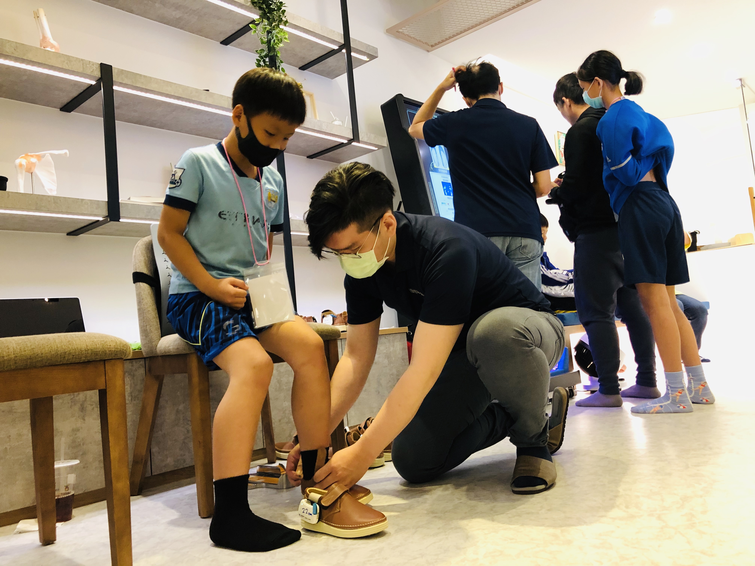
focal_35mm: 28
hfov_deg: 63.4
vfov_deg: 49.7
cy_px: 283
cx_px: 378
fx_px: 611
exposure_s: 1/60
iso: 250
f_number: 1.8
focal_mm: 3.99
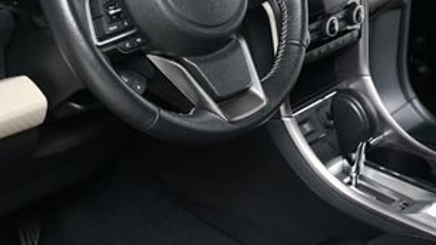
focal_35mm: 86
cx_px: 149
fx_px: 994
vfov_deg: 13.9
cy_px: 30
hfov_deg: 24.6
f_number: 5
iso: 100
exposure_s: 1/160
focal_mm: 26
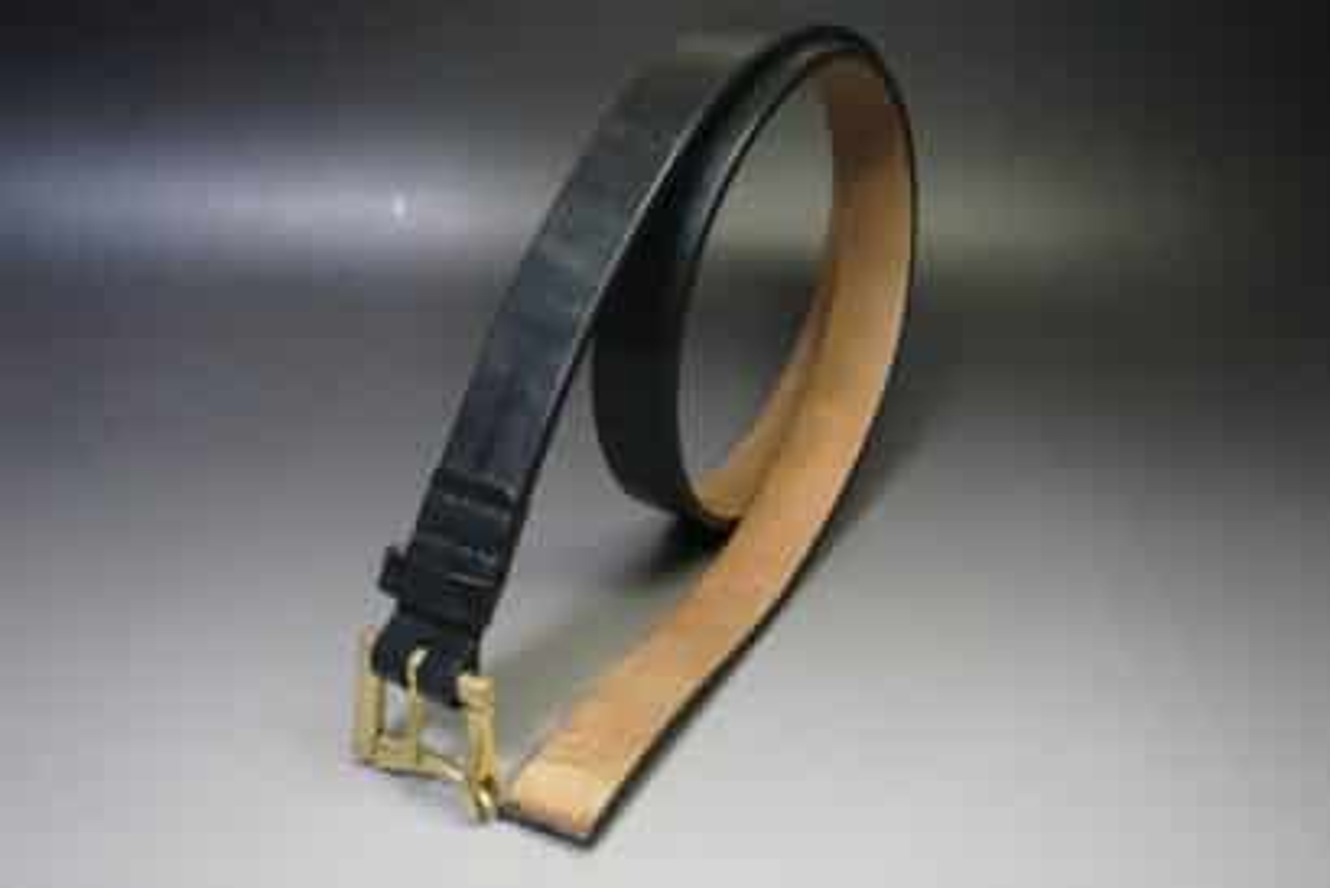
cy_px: 444
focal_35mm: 38
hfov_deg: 51.3
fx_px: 1386
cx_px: 665
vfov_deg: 35.5
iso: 3200
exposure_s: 1/160
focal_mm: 25
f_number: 4.5
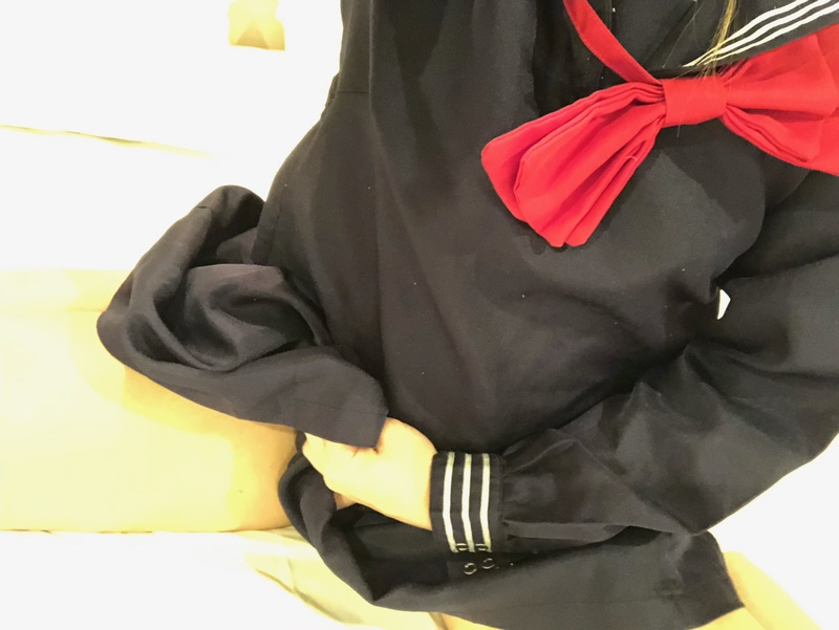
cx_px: 420
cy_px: 315
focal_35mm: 32
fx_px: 776
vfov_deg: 44.2
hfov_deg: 56.8
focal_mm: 2.87
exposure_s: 1/15
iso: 1250
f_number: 2.2
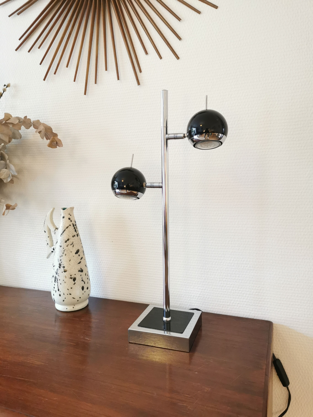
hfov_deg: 51.4
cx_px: 156
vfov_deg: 65.3
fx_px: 326
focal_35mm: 27
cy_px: 208
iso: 320
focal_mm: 5.58
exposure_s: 1/50
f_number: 1.8
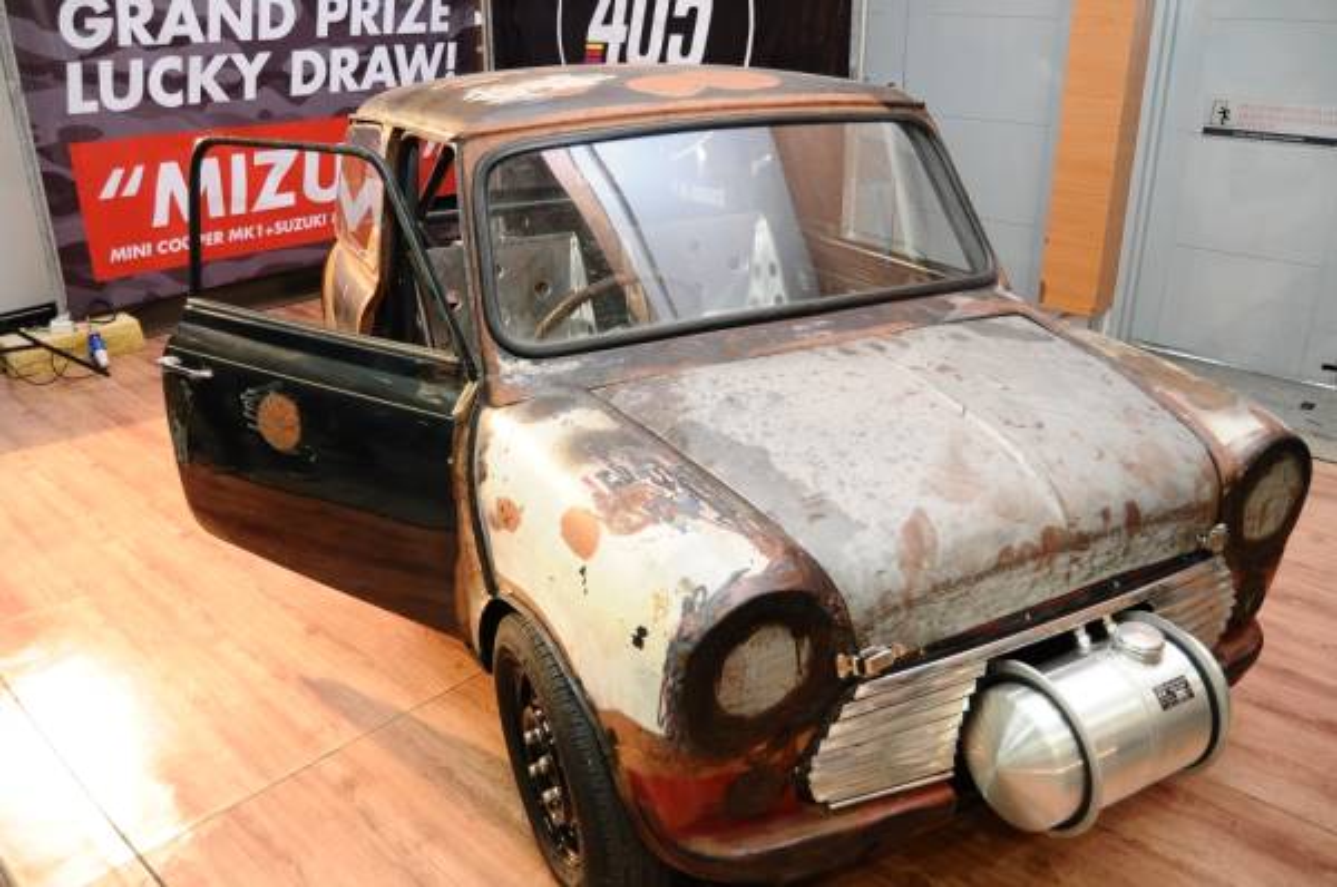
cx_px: 668
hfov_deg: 67.5
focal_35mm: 27
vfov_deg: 47.8
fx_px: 1001
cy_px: 444
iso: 800
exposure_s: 1/60
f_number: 3.5
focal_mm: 18
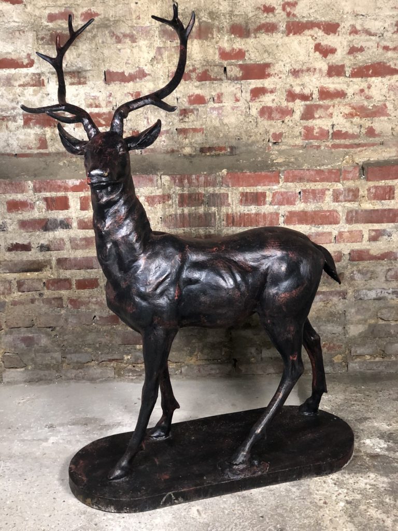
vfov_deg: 36.8
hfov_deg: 28.0
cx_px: 199
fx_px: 797
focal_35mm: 52
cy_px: 266
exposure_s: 1/25
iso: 160
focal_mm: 6
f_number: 2.4
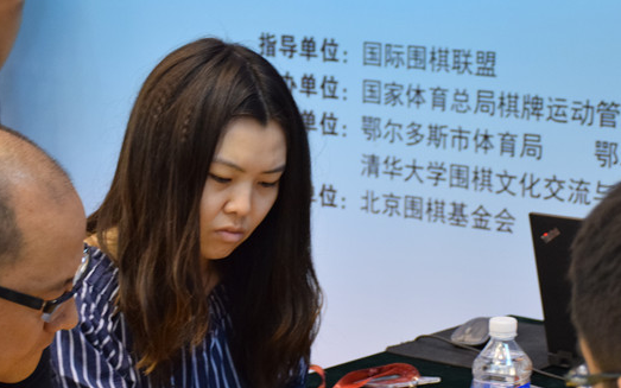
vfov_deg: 10.5
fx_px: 2114
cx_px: 342
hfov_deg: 16.7
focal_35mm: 125
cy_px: 281
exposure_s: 1/60
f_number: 4.5
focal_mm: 45
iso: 1600
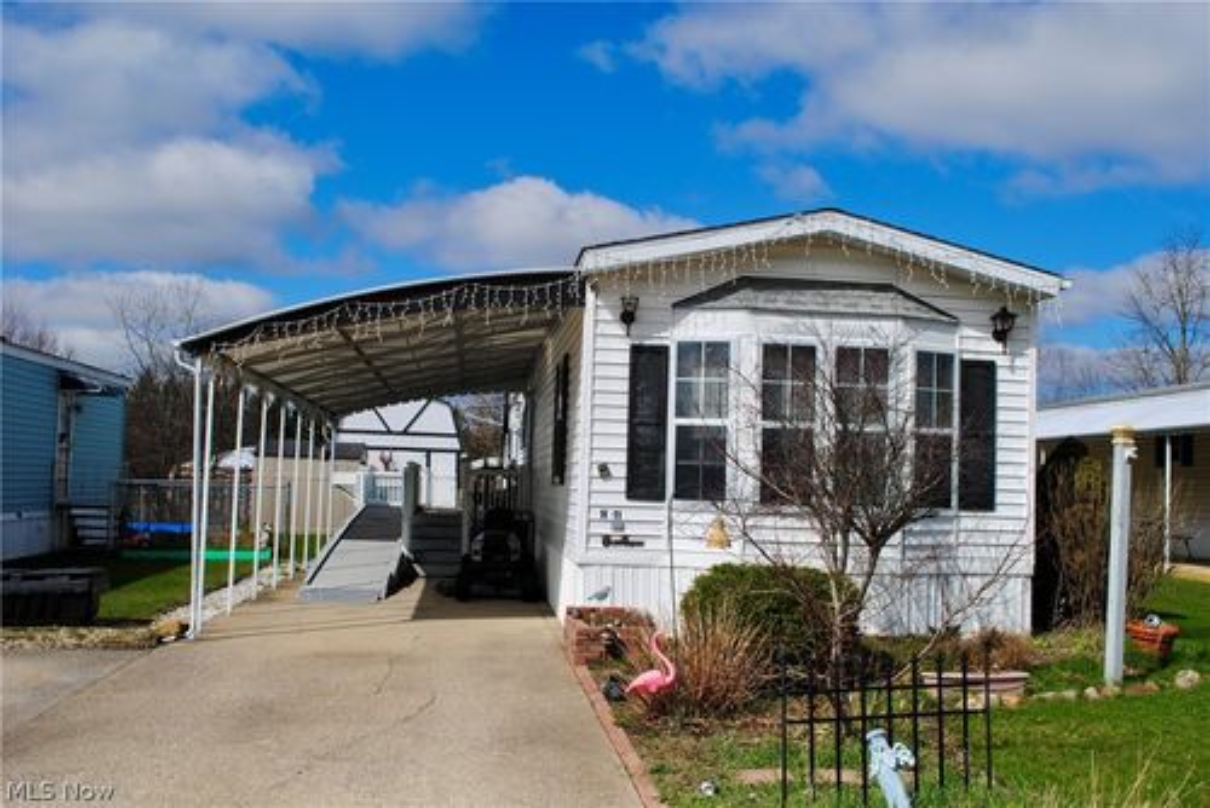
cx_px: 605
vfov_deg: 36.9
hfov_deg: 53.1
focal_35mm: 36
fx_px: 1211
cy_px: 404
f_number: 10
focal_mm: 24
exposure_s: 1/400
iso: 100
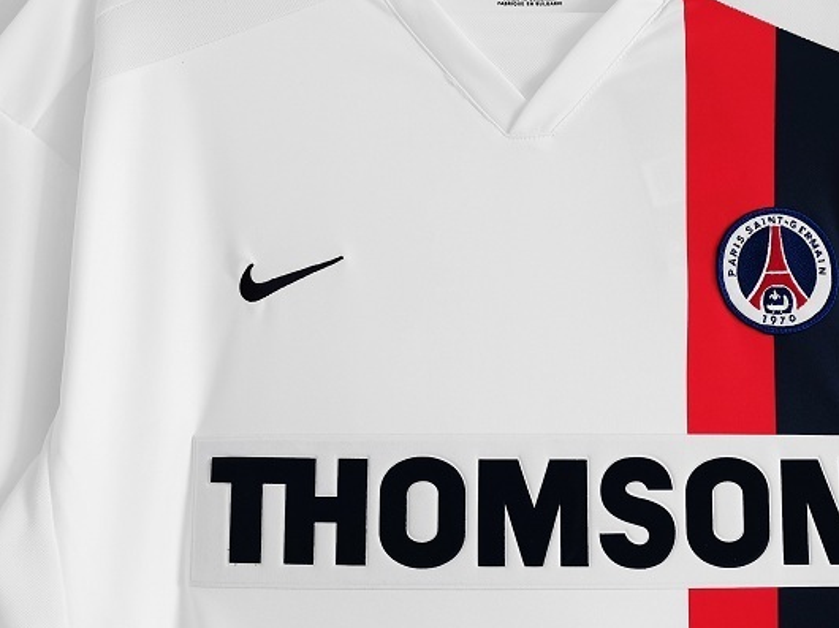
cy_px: 234
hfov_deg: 36.0
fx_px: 1284
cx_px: 511
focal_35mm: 53
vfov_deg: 27.4
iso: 160
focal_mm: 5.58
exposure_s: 1/100
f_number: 1.8
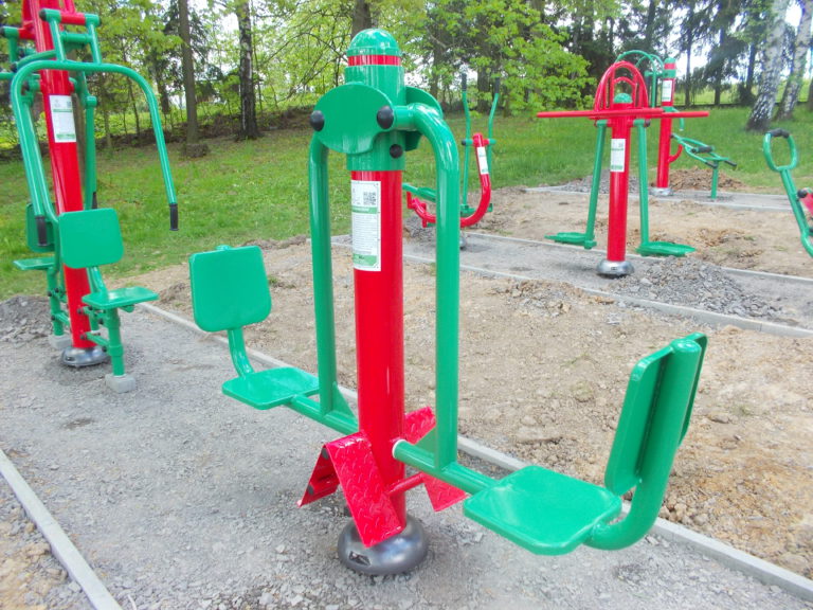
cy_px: 305
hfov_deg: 61.7
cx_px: 406
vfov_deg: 48.2
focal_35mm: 29
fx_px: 681
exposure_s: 1/40
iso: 80
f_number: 3.3
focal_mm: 4.1
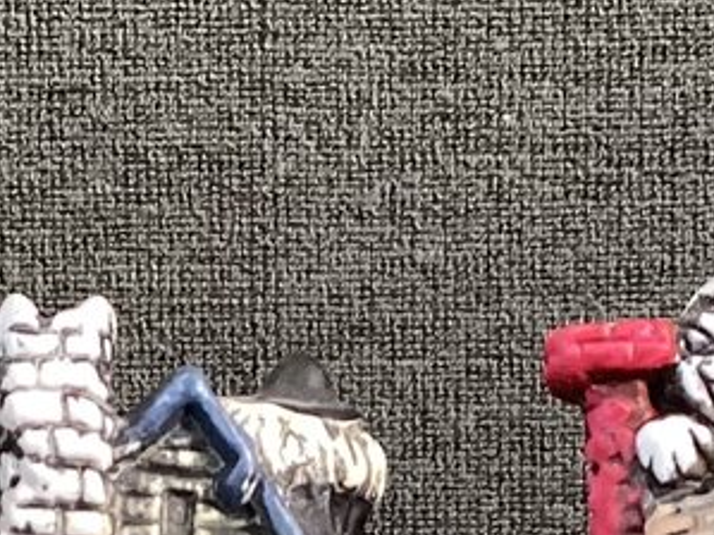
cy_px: 980
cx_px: 314
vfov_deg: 9.0
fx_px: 3237
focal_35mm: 157
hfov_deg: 12.6
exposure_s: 1/50
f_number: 2.4
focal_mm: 3.3
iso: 200
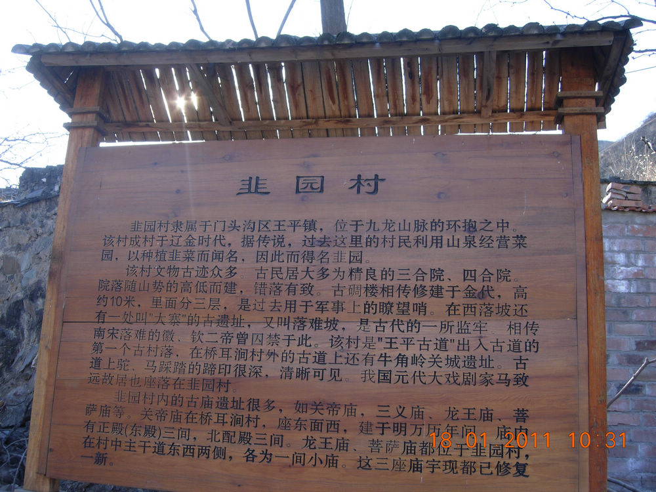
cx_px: 328
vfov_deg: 39.7
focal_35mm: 36
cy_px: 246
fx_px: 682
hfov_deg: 51.4
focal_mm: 7.5
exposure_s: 1/117
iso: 50
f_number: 3.8
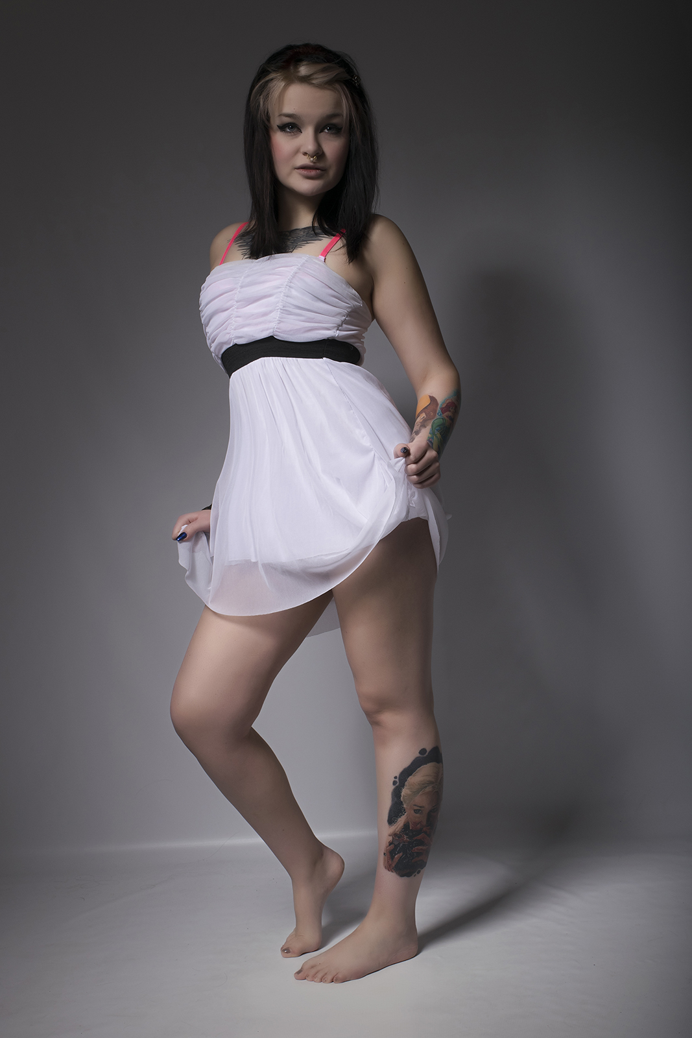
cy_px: 519
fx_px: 1470
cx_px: 346
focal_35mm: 51
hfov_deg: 26.5
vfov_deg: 38.9
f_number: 14
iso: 100
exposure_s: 1/125
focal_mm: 34
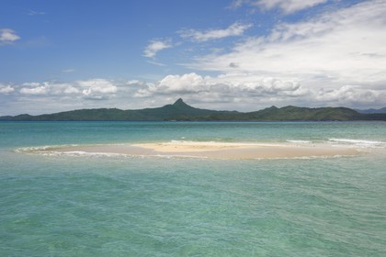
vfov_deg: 30.5
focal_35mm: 44
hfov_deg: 44.5
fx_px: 472
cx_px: 193
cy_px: 128
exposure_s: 1/320
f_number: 14
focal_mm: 44
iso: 200
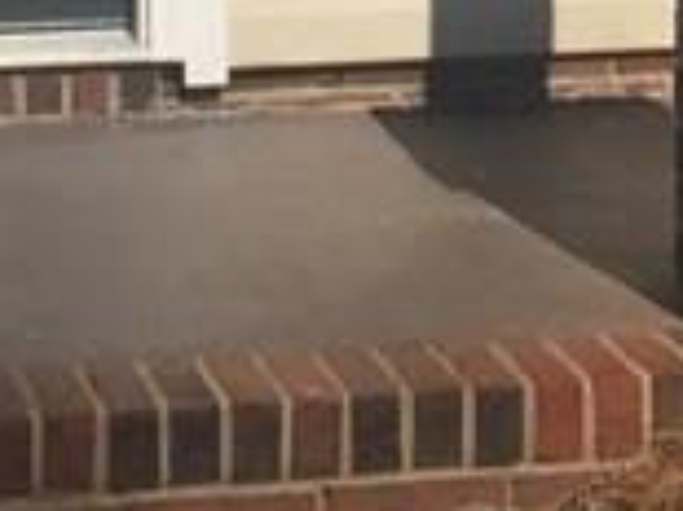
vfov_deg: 7.5
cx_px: 414
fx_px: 3785
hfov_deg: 10.3
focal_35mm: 192
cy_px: -471
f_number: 2.2
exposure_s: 1/4950
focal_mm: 4.15
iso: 32
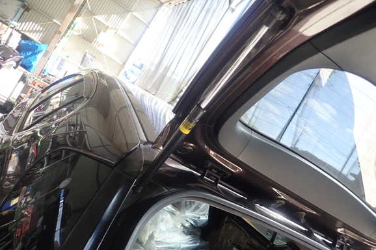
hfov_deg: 67.4
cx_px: 186
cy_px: 127
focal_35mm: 27
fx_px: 282
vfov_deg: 47.9
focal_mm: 4.5
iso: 100
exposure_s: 1/80
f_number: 2
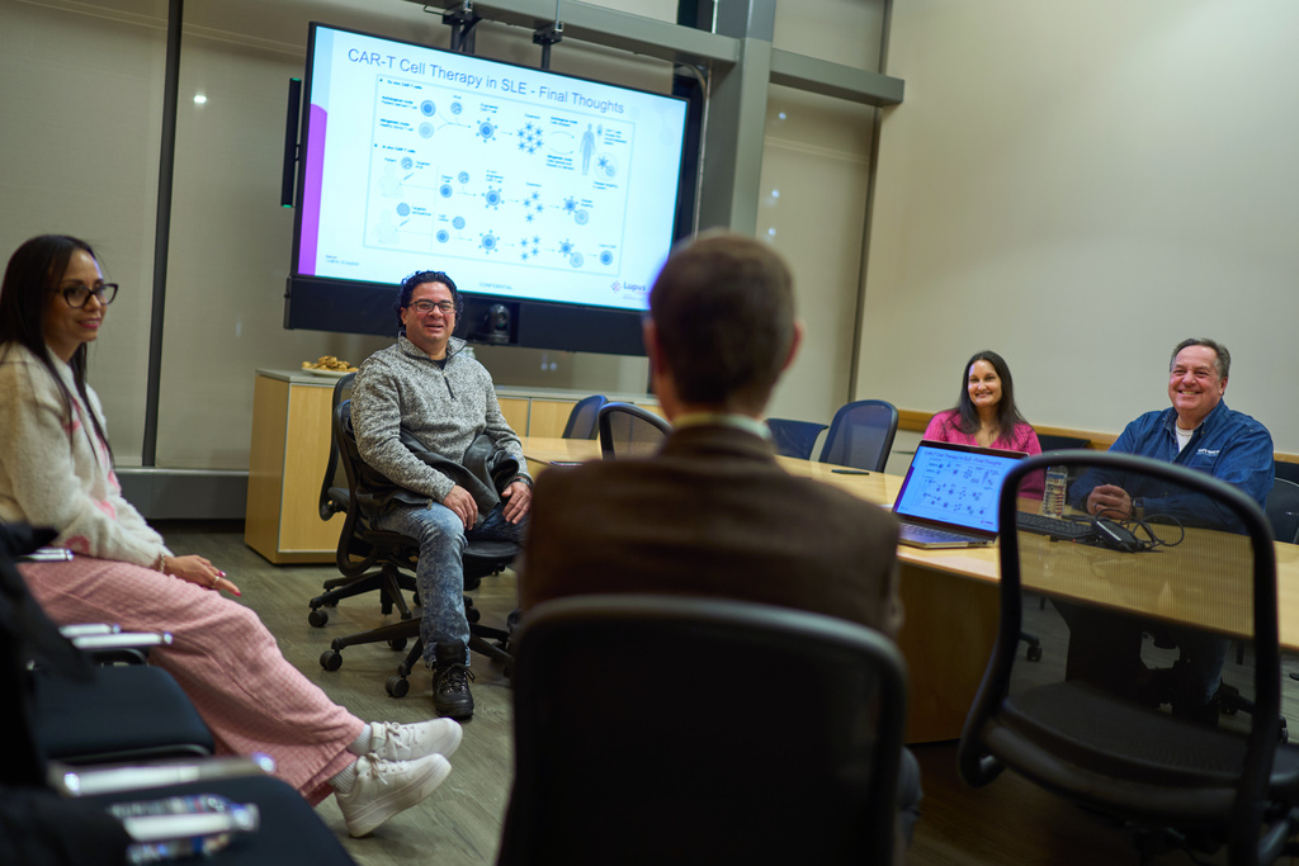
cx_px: 650
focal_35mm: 35
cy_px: 433
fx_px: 1263
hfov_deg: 54.4
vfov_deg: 37.9
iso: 250
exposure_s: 1/160
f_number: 1.4
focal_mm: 35
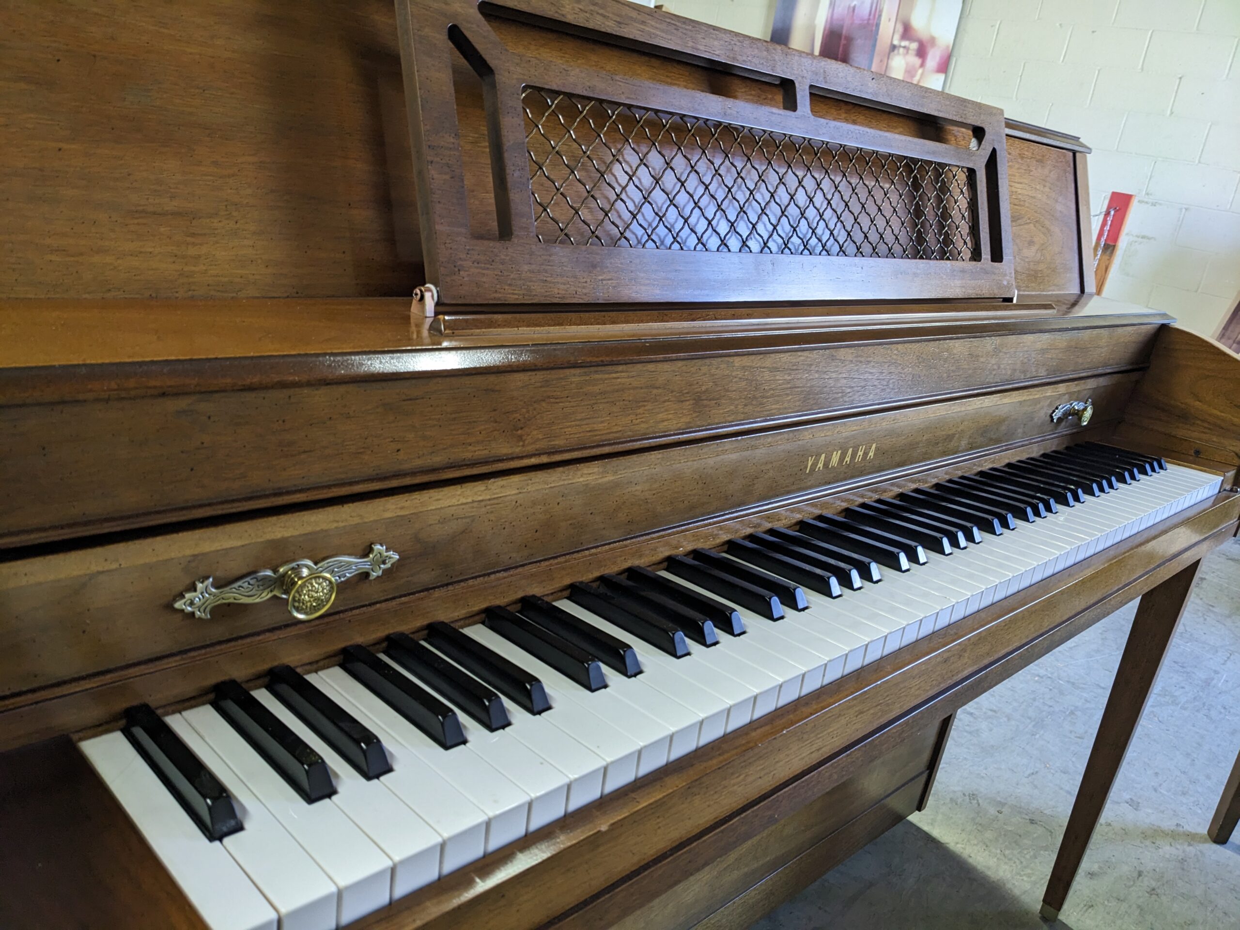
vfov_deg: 51.4
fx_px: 967
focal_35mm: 27
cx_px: 620
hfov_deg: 65.3
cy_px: 465
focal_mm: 4.38
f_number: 1.73
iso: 123
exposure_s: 1/30
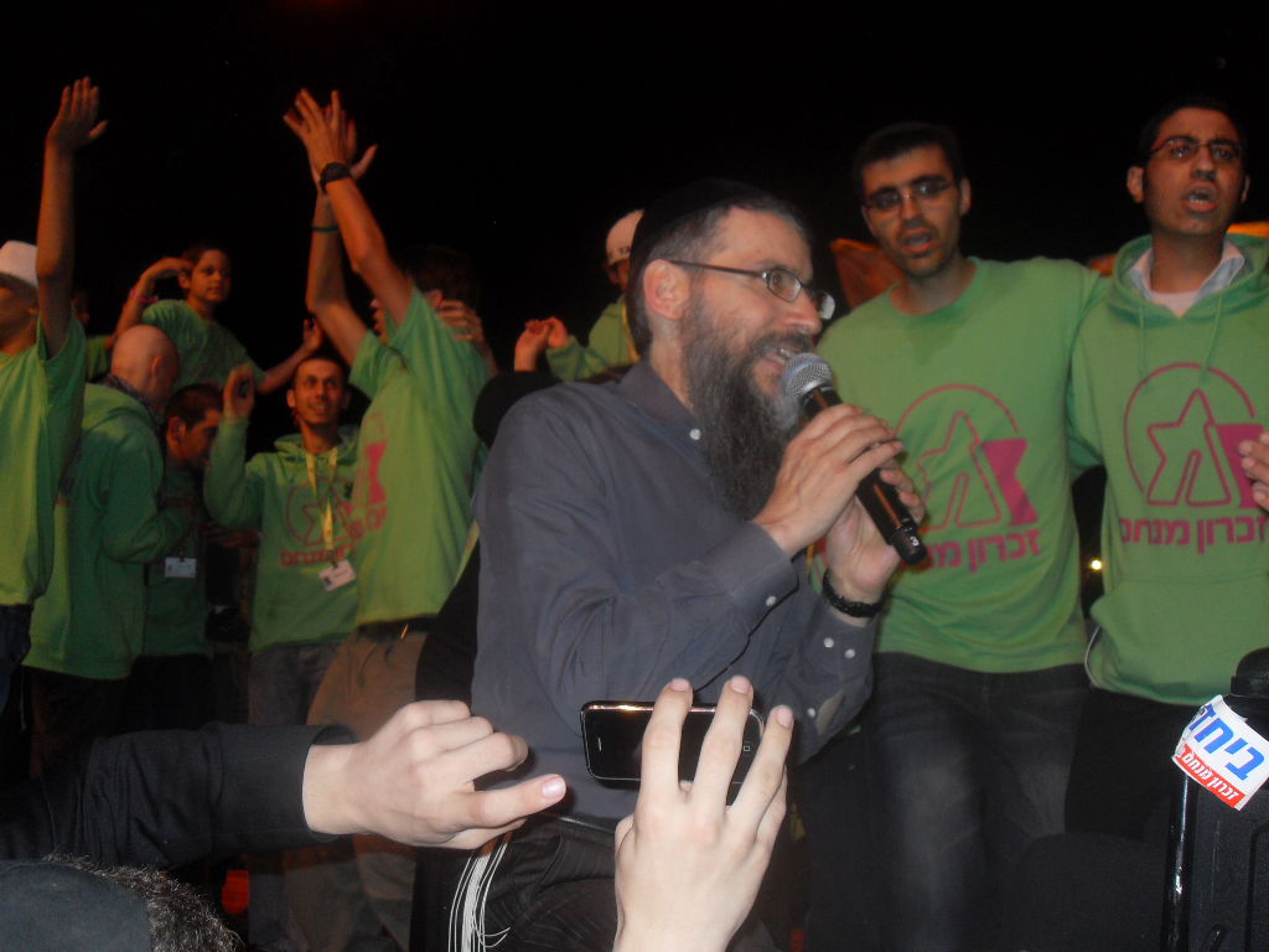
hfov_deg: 50.1
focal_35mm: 37
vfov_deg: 38.7
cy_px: 476
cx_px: 634
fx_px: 1356
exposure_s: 1/45
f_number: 2.8
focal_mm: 6.3
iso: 100
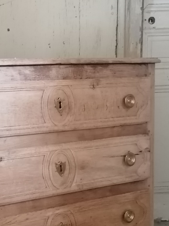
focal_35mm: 81
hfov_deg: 17.9
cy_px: 144
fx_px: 527
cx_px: 12
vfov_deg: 24.0
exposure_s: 1/16.7
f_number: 1.8
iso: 1600
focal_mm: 4.75
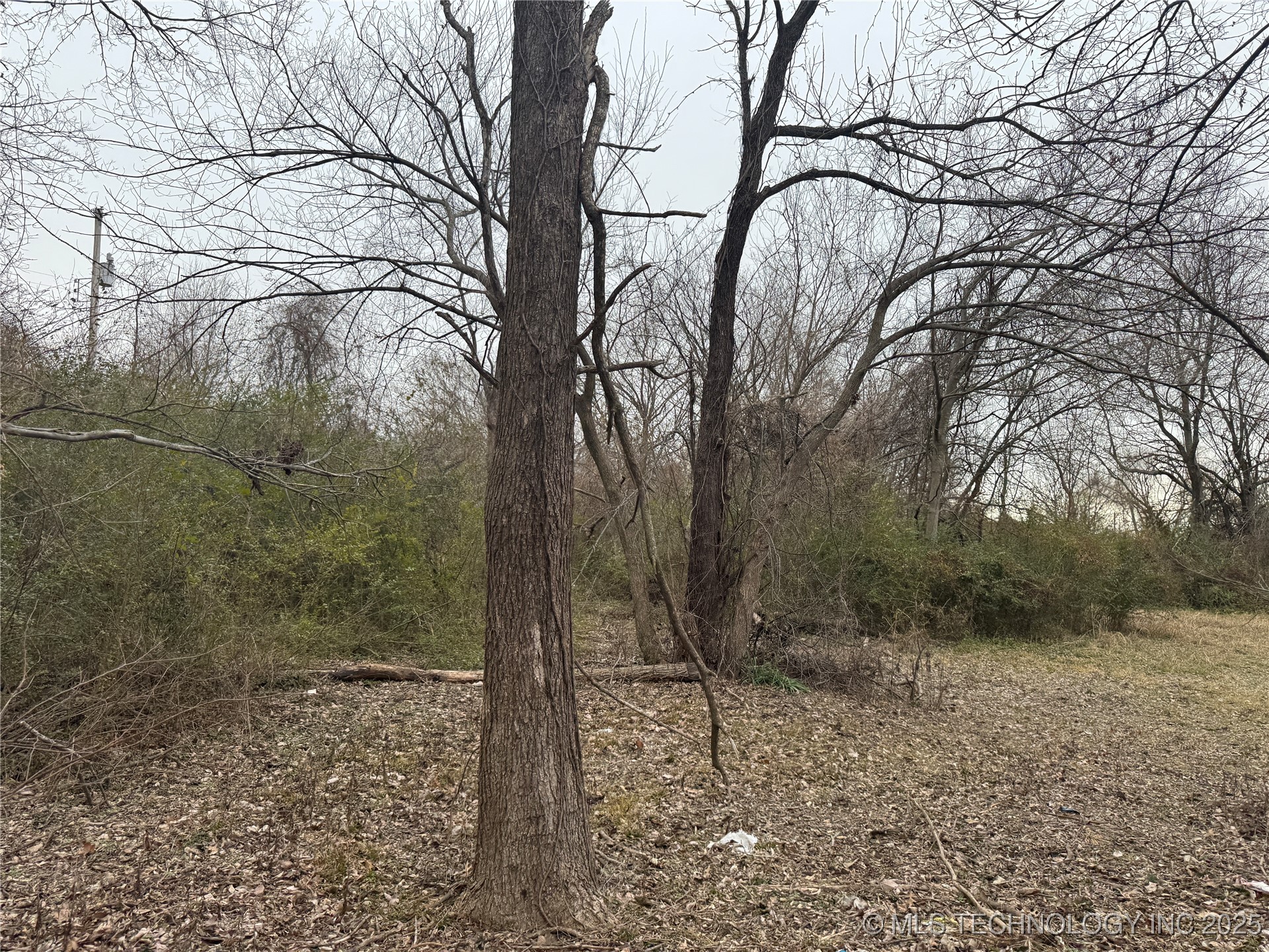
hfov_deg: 71.6
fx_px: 880
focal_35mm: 24
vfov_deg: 56.8
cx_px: 634
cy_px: 476
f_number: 1.78
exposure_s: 1/368
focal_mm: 6.76
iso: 80
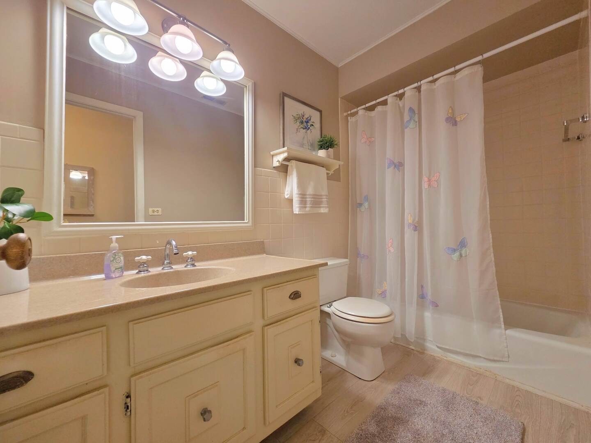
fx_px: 222
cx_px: 296
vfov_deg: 89.9
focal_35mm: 13
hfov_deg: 106.2
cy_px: 222
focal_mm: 2.2
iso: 250
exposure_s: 1/60
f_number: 2.2
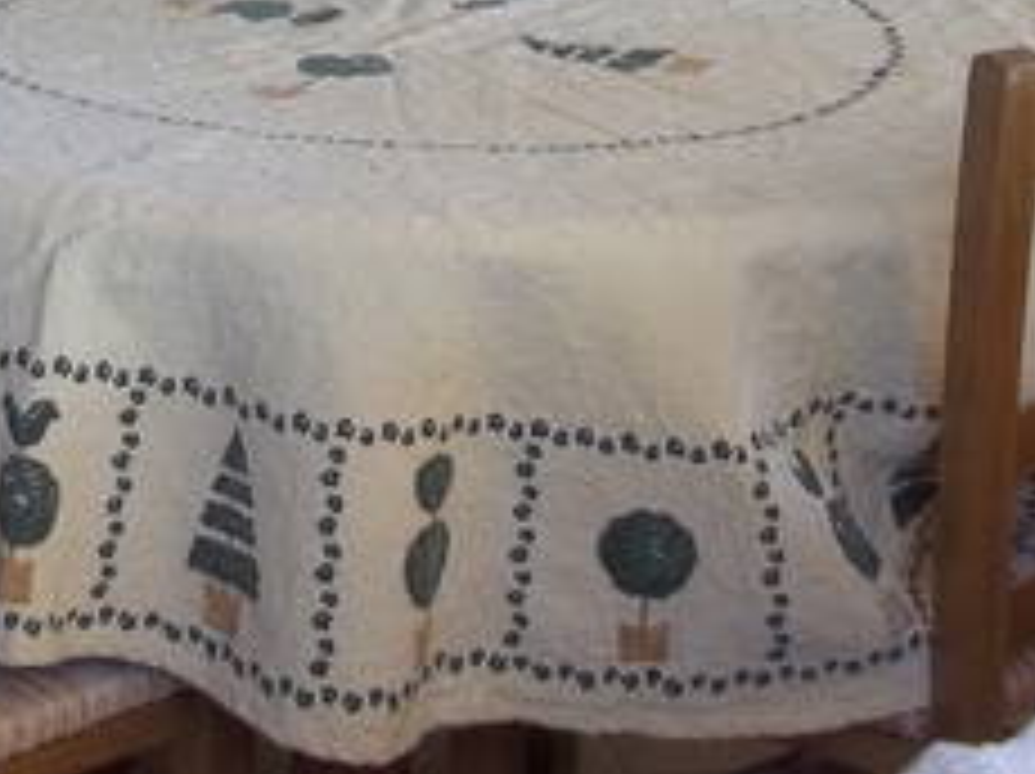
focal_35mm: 110
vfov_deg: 13.0
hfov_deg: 17.7
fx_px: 3286
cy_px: -234
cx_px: 202
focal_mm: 5.7
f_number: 2.9
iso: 64
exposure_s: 1/40
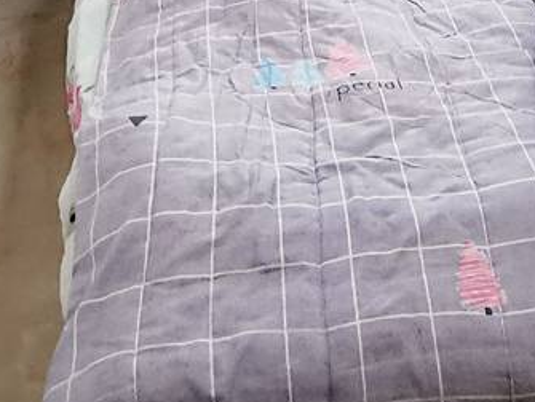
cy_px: -448
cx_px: 414
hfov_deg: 26.2
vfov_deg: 15.3
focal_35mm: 73
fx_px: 1129
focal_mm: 2.26
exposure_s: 1/30
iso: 400
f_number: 2.2
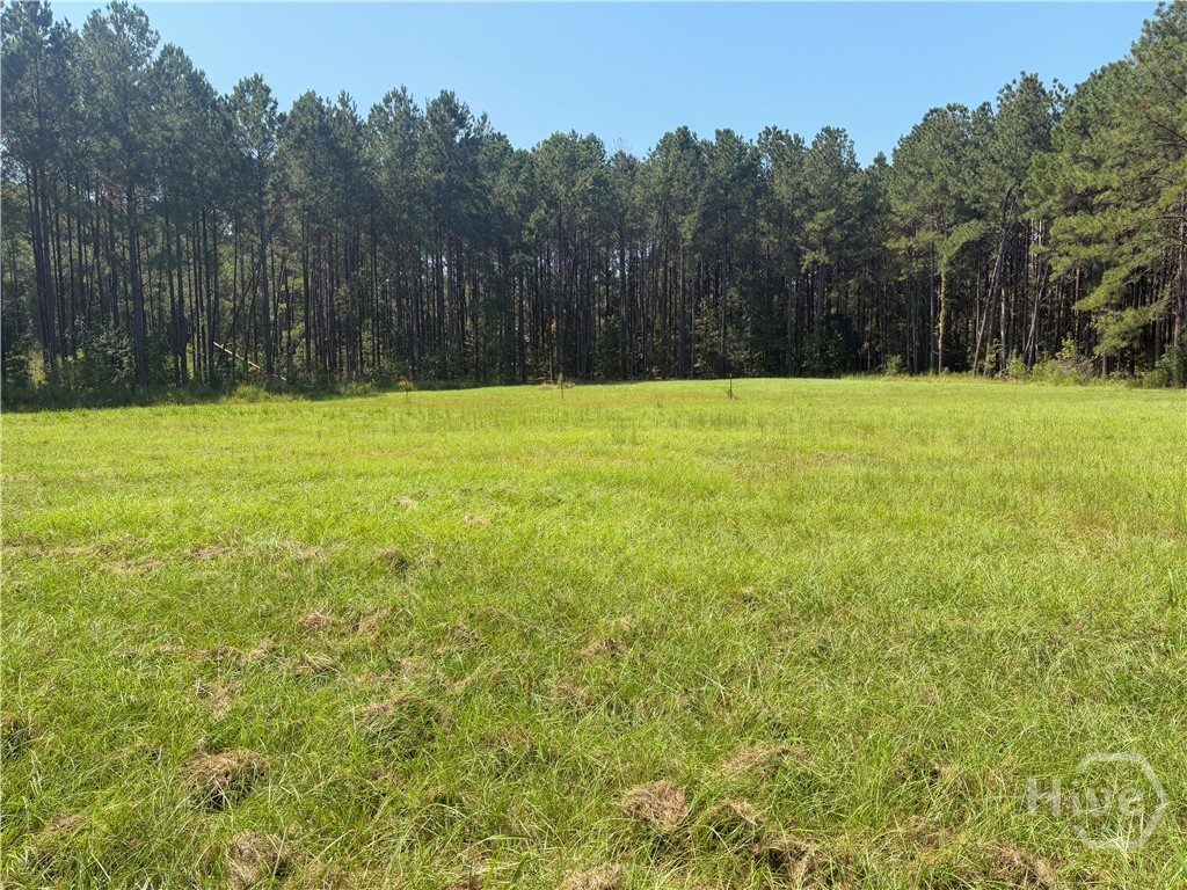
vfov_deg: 53.1
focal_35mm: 26
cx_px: 594
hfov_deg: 67.3
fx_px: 892
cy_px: 445
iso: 50
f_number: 1.6
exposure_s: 1/1799
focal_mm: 5.96
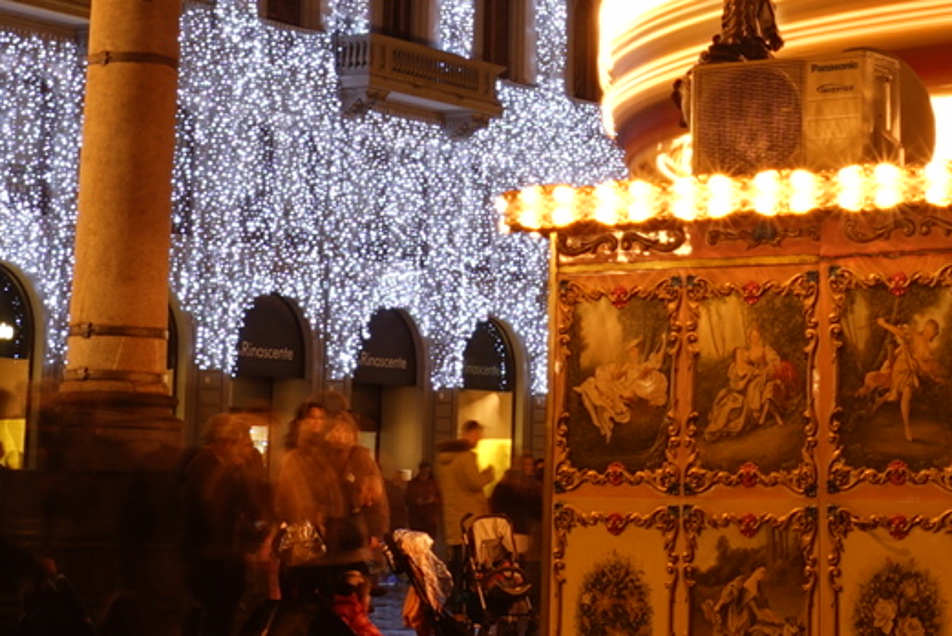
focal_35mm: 93
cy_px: -111
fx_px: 2461
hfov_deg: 21.7
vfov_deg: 14.3
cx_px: 702
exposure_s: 10
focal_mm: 20
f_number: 20
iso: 50
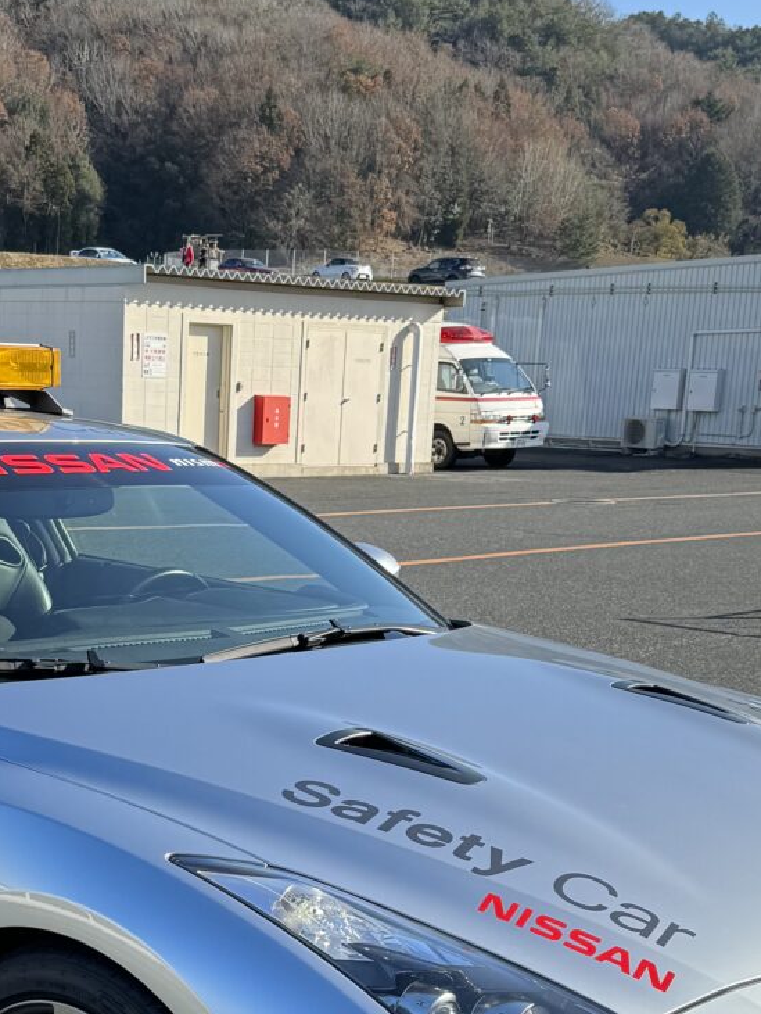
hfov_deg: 23.1
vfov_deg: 29.8
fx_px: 1845
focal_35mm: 63
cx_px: 197
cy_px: 859
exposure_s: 1/1980
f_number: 1.78
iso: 80
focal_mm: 6.86
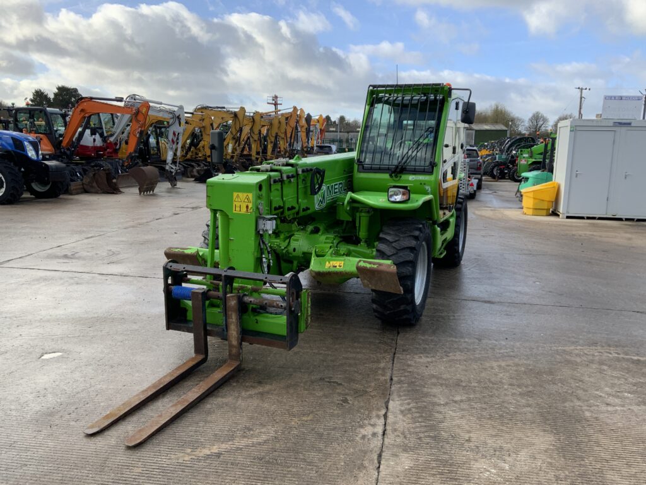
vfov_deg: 48.2
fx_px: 541
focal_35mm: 29
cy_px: 242
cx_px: 323
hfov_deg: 61.7
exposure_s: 1/666
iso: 16
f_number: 1.8
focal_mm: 3
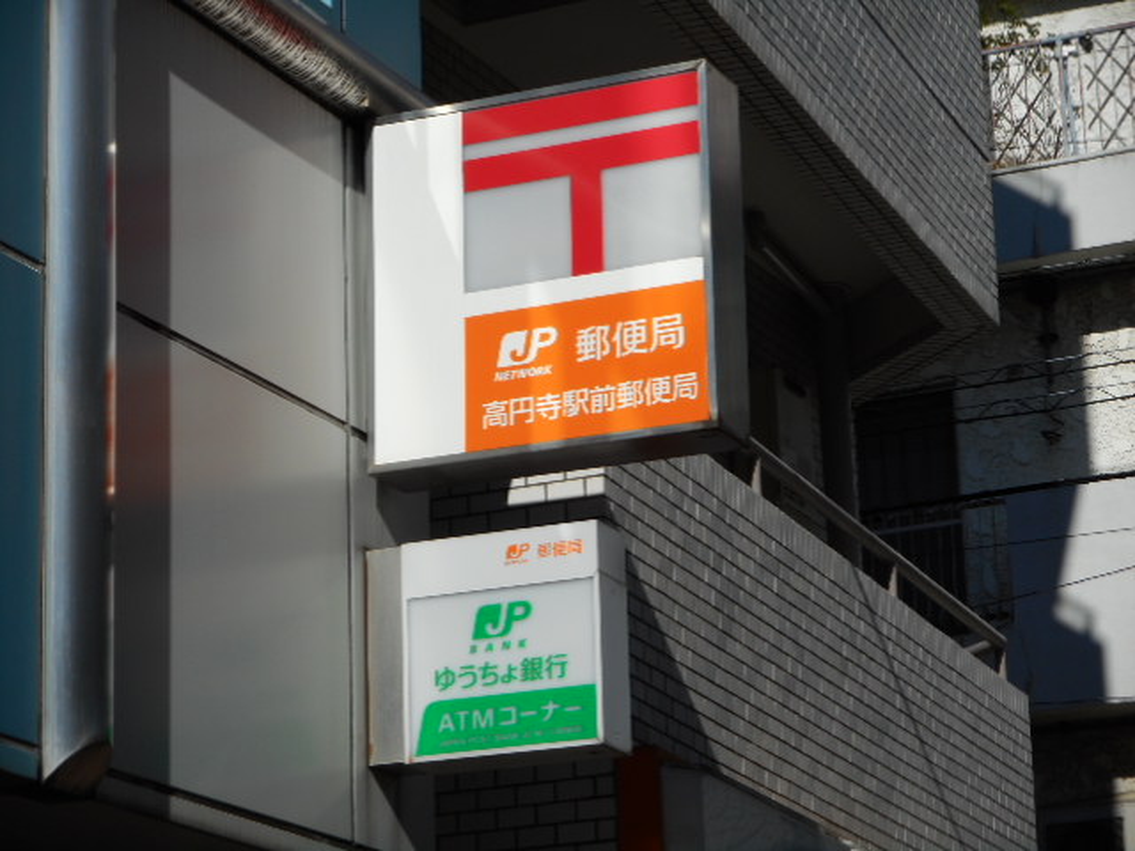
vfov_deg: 12.7
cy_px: 426
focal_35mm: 117
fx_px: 3836
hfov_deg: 16.8
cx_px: 568
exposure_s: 1/640
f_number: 5.9
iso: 80
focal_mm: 20.9
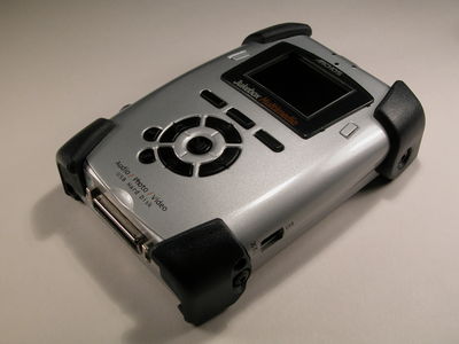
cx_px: 230
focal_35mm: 50
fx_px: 663
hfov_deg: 38.2
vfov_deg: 29.1
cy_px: 172
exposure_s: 1/50.9
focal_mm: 12.7
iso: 100
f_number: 7.6
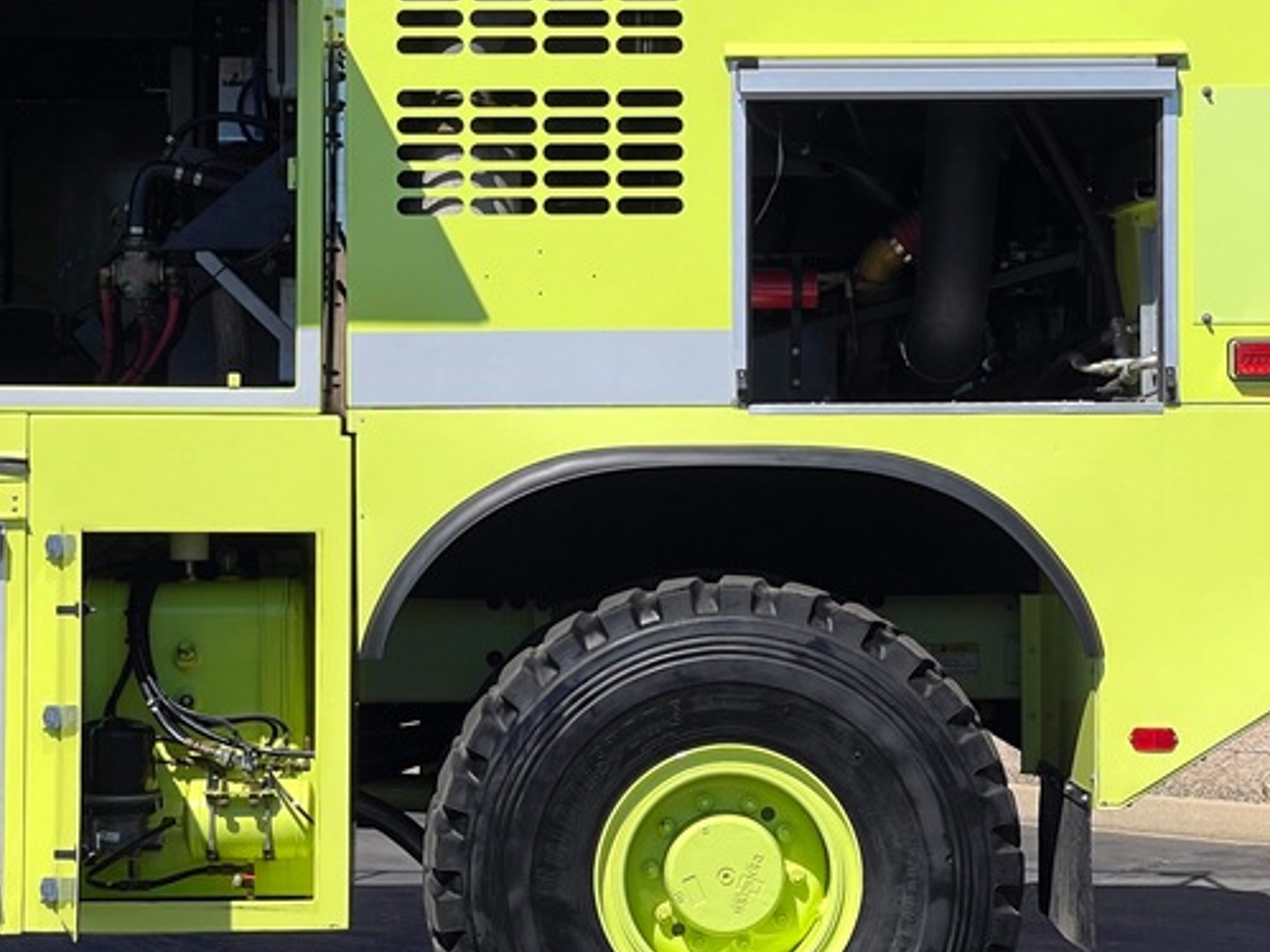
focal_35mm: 100
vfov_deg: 14.8
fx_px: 3668
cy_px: 431
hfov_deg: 19.6
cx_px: 560
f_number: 2.2
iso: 20
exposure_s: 1/2874
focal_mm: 7.5
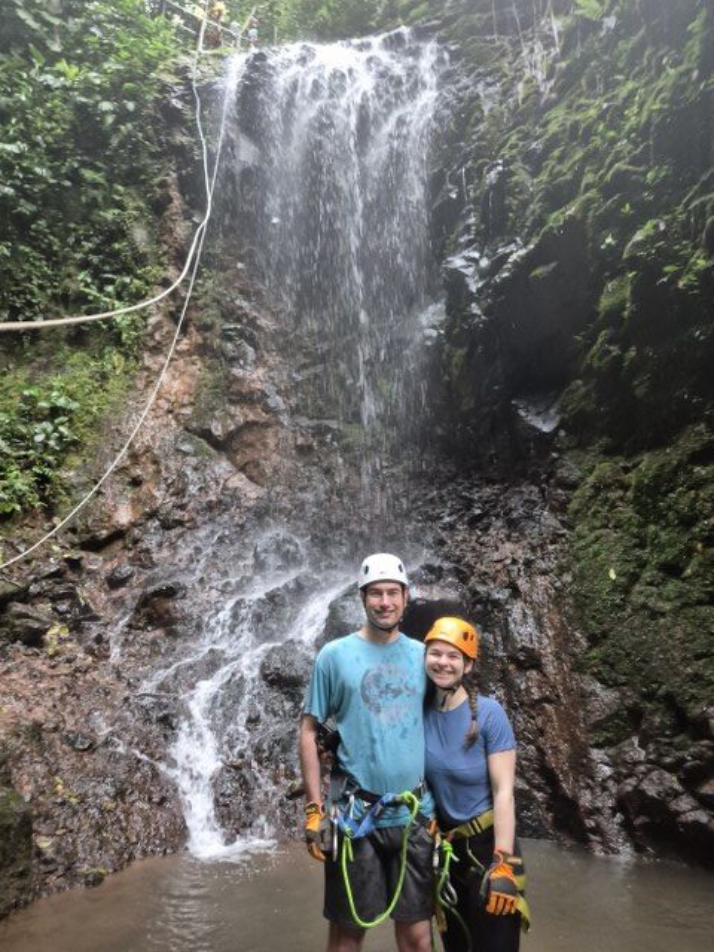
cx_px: 357
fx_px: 633
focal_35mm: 23
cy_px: 476
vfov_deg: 73.9
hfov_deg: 58.9
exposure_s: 1/60
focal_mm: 5.4
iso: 800
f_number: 1.8
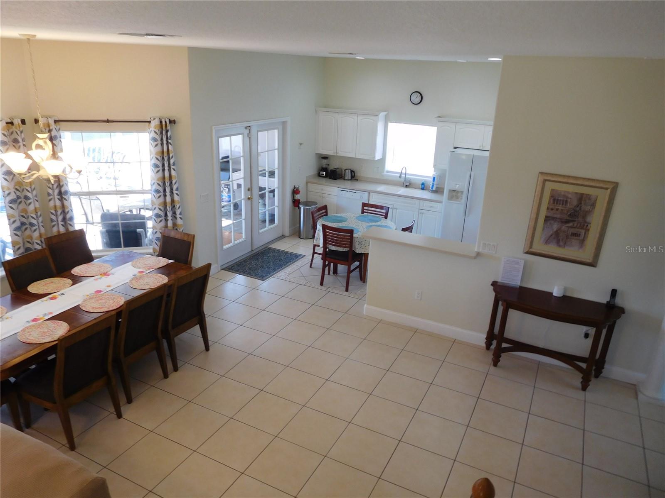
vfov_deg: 54.9
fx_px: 480
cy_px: 249
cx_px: 332
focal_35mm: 25
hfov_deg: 69.4
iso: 125
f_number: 3.4
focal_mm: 4.5
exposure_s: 1/30
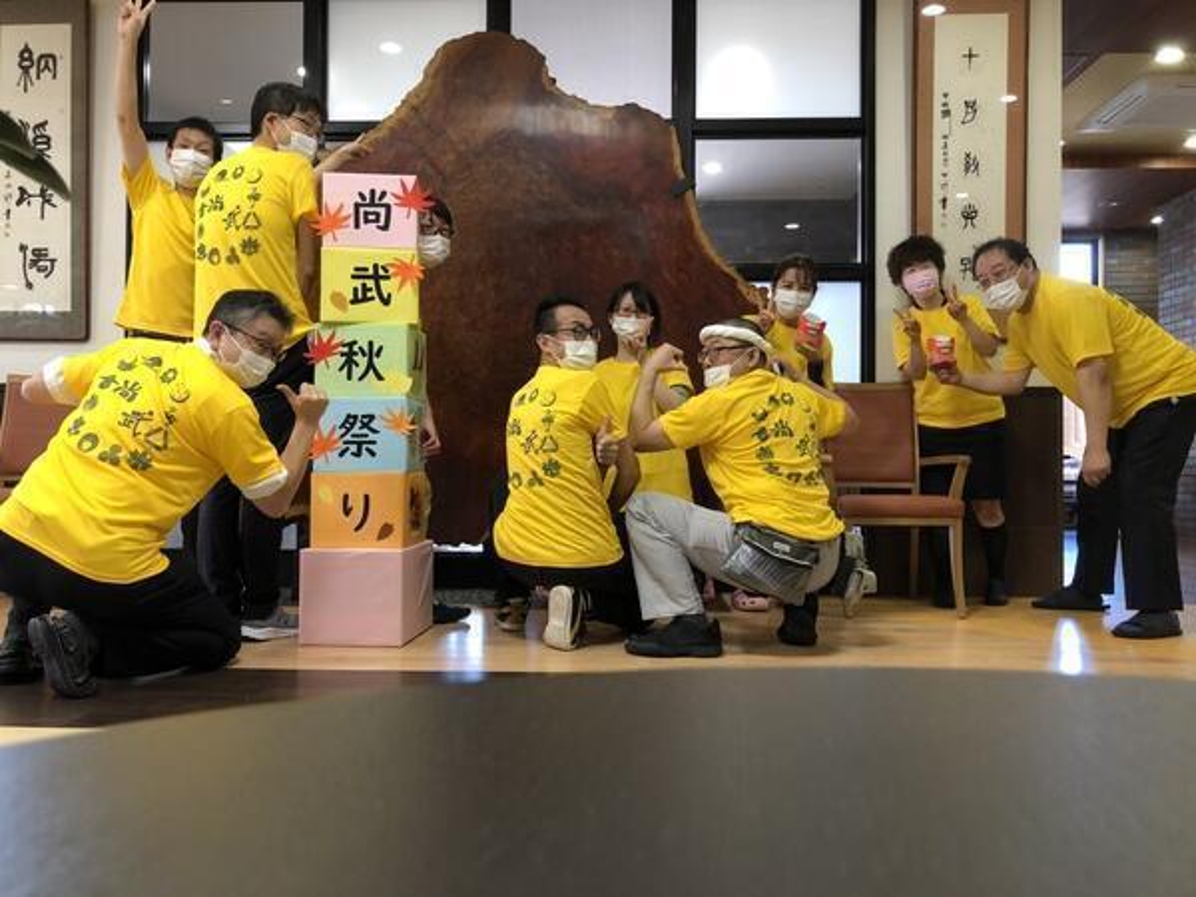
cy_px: 448
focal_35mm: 28
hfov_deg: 63.4
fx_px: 967
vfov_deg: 49.7
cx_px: 598
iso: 80
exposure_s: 1/60
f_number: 1.8
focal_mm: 3.99
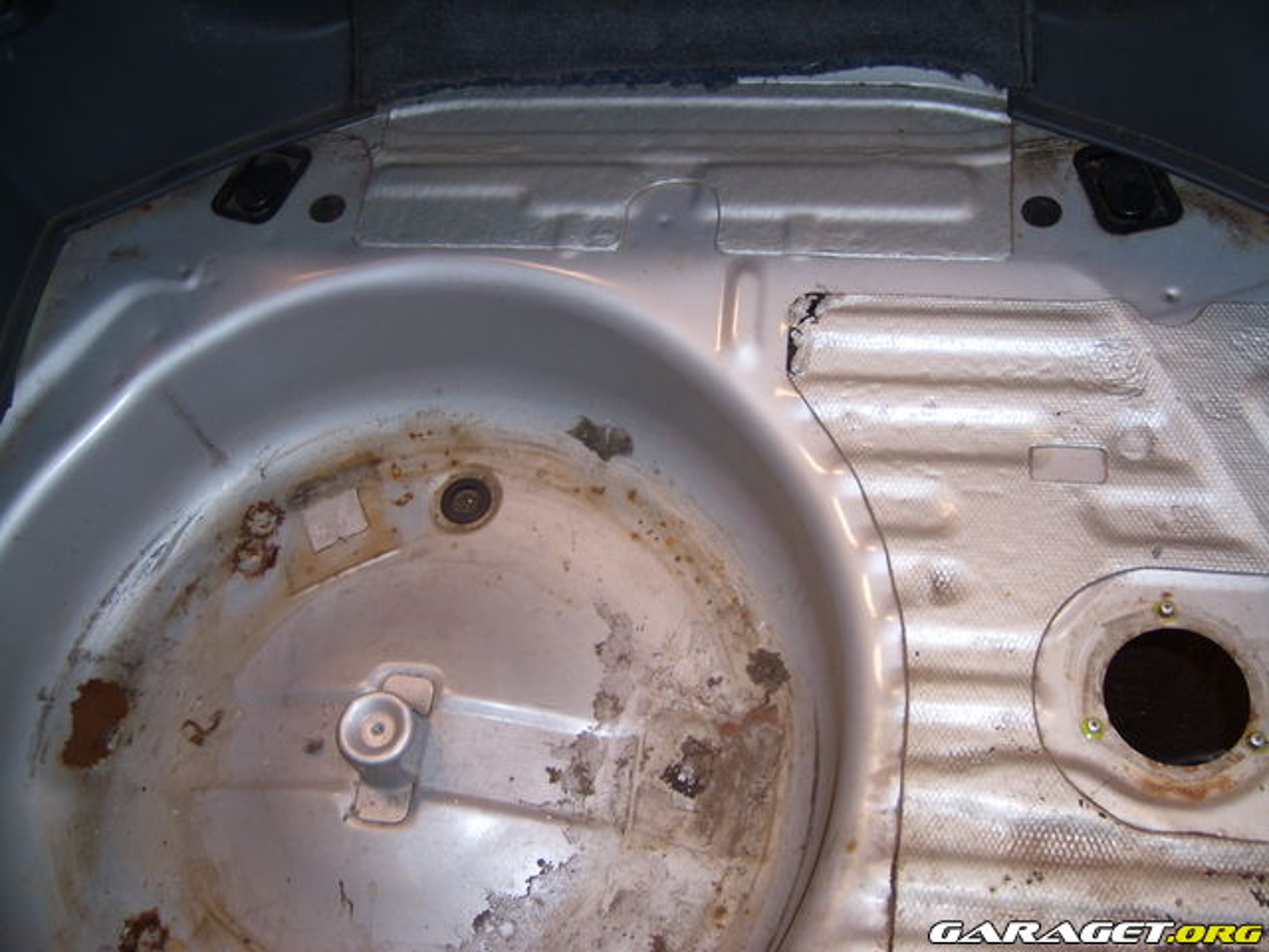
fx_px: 1283
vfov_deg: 40.7
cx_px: 634
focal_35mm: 35
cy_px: 476
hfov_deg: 52.6
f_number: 2.8
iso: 50
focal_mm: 5.8
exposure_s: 1/30
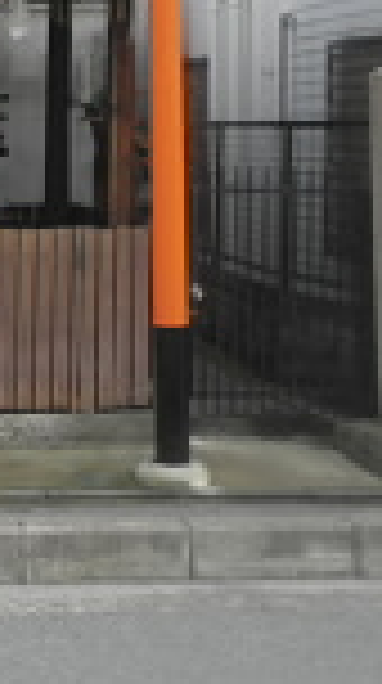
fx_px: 1972
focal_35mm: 109
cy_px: 81
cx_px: -27
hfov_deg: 10.9
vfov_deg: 19.3
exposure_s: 1/100
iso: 64
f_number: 3.9
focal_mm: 6.9
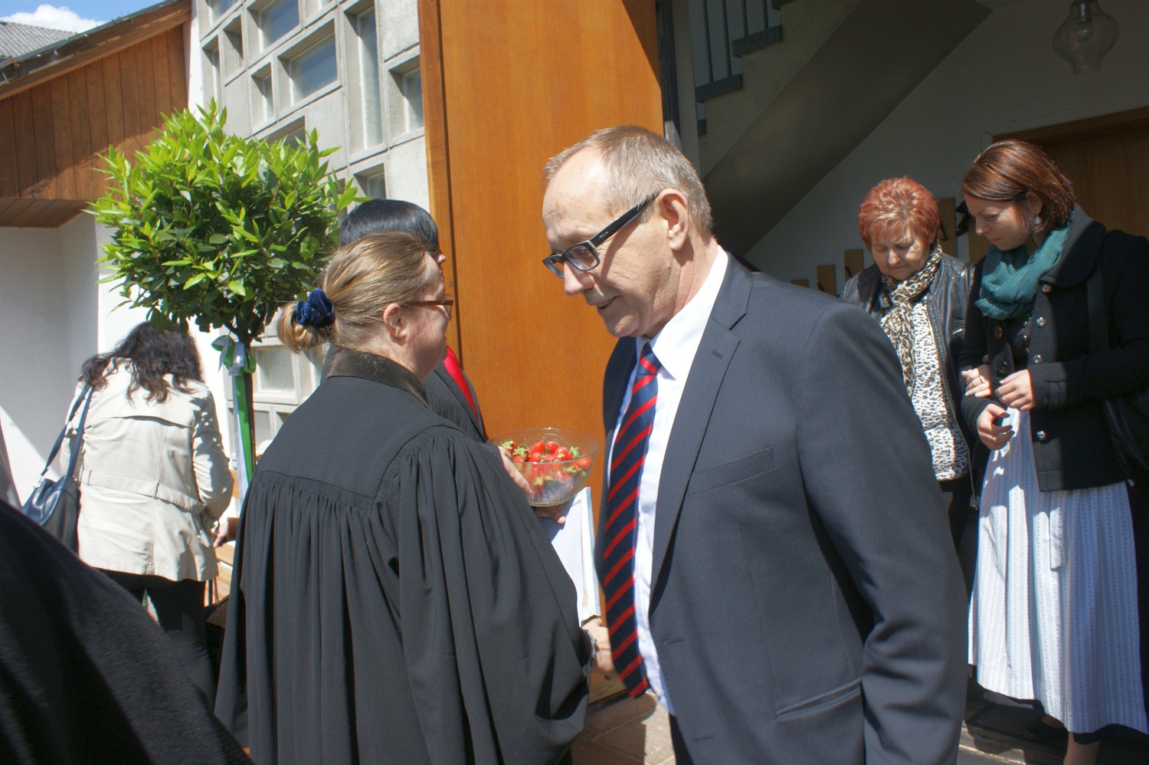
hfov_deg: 67.4
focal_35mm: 27
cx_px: 574
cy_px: 382
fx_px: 861
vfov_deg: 47.9
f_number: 10
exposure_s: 1/125
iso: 100
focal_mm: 18
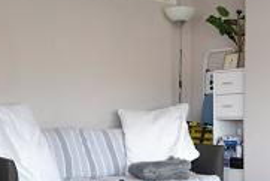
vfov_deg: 22.7
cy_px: 113
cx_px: 212
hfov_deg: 32.6
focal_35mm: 60
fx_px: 449
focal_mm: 11
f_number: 4.2
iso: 720
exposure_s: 1/60
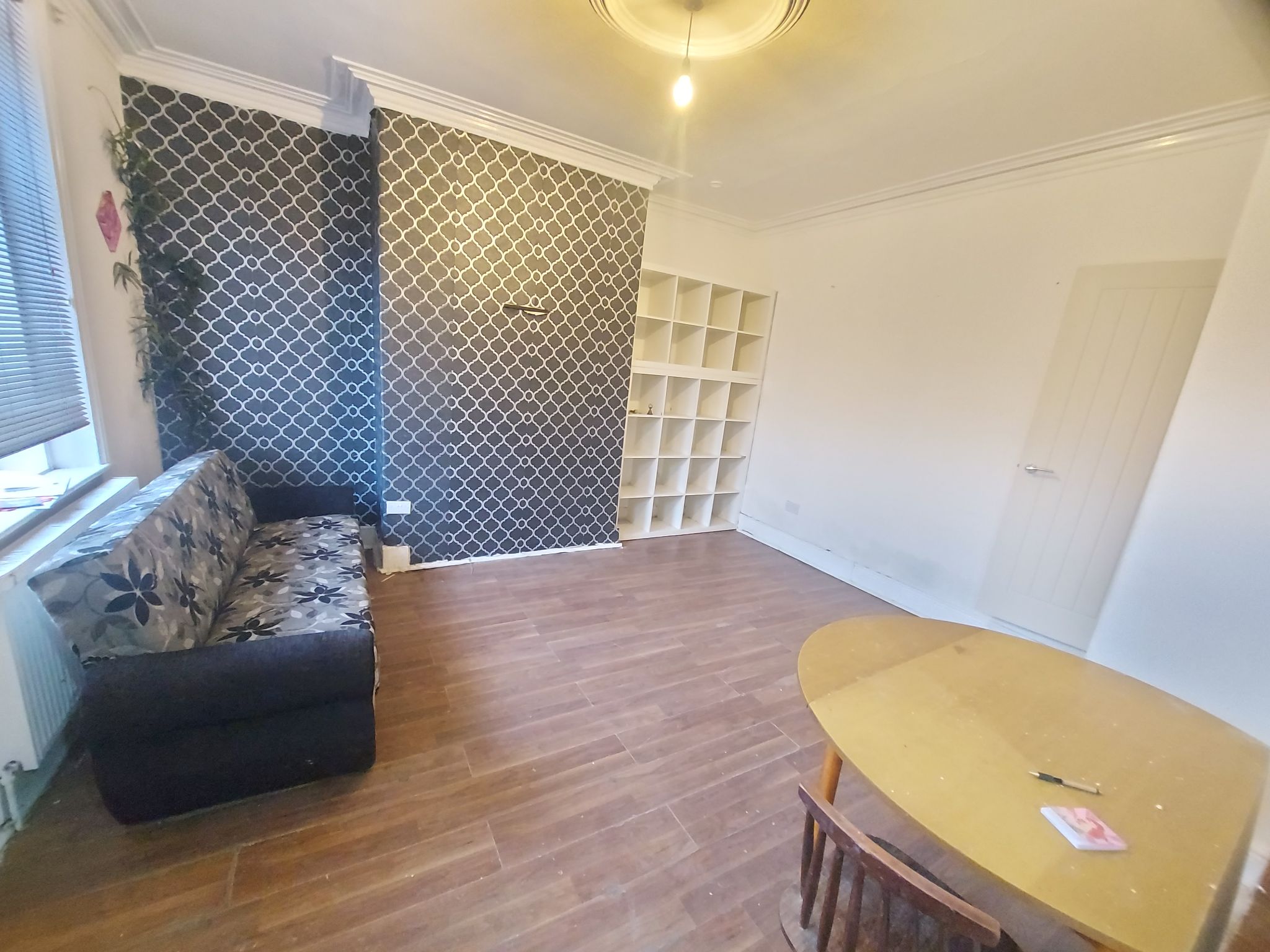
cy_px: 476
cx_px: 635
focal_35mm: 13
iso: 800
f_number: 2.2
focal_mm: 1.74
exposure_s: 1/11
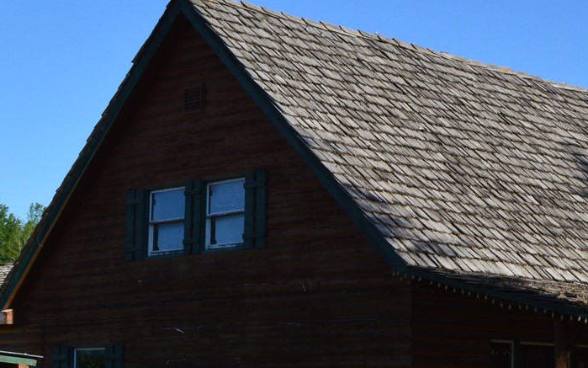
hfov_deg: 21.4
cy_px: 302
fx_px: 1522
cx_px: 528
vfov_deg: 13.7
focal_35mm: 95
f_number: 11
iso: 400
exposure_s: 1/320
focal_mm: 20
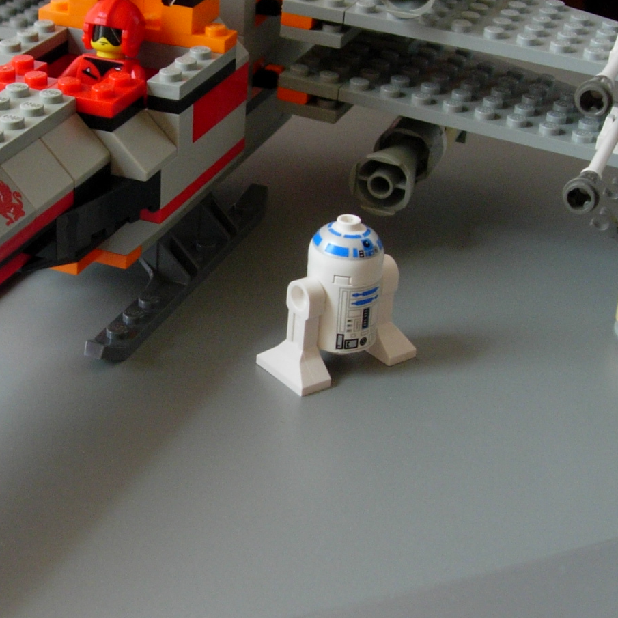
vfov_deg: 22.7
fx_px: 1535
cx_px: 145
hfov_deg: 22.5
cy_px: 265
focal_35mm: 76
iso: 118
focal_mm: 7.8
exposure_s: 1/32
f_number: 2.8
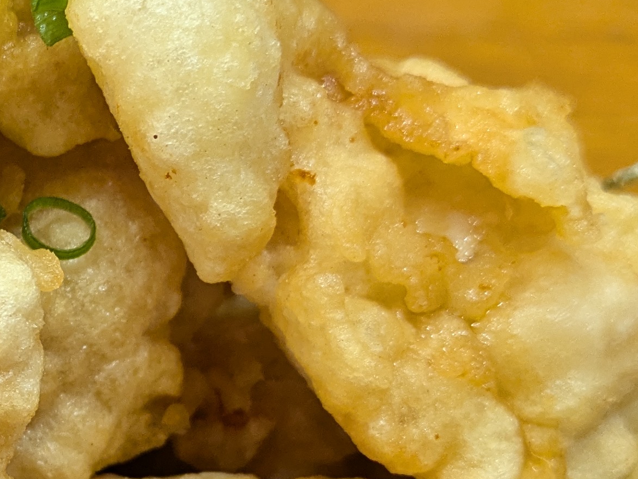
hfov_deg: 19.2
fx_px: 1825
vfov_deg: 14.9
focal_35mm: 99
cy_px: 383
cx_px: -14
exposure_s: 1/120
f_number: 1.89
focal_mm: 5.43
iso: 179
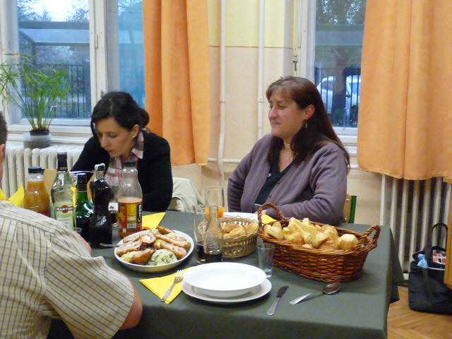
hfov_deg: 38.2
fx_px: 653
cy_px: 170
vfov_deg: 29.1
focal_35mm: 50
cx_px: 226
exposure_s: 1/50
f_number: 2.8
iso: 800
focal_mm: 4.9
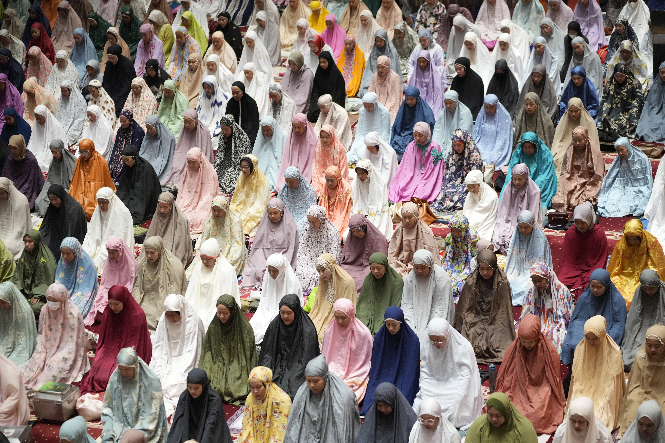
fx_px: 1847
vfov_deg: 13.7
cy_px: 222
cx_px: 332
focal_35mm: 100
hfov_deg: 20.4
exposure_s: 1/160
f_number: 2.8
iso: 4000
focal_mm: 100
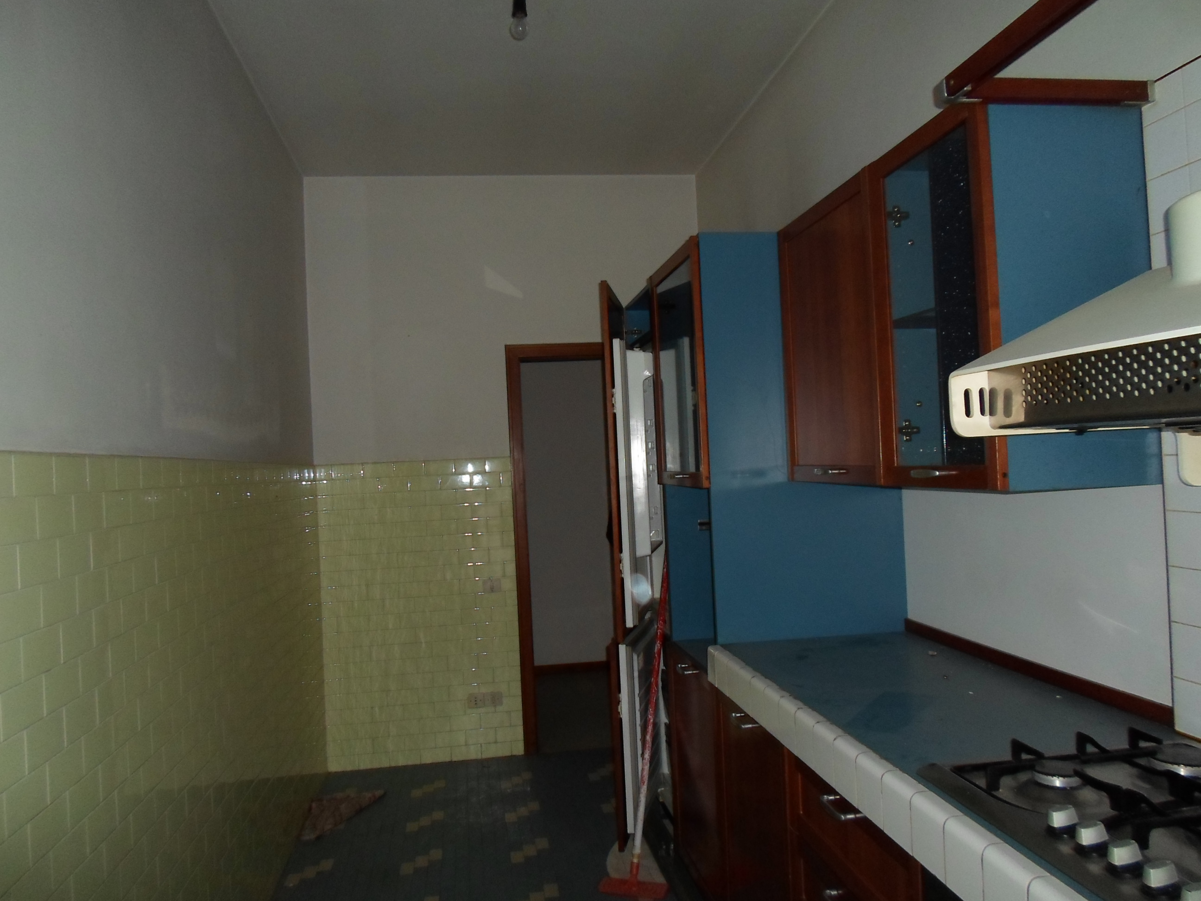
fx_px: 867
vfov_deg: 54.9
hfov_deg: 69.4
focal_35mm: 25
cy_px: 450
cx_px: 600
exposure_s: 1/8
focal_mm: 4.5
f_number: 2.5
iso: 400
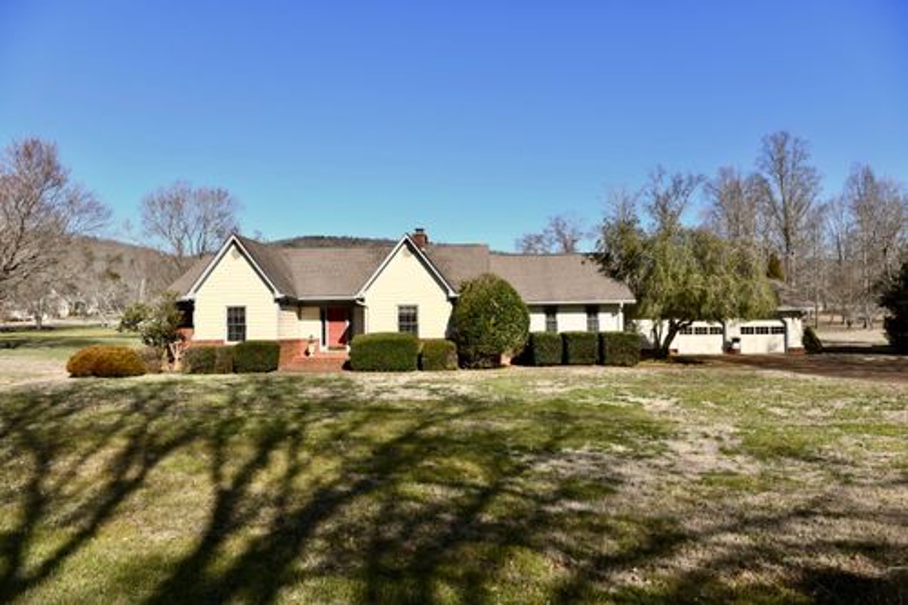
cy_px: 302
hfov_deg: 73.8
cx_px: 454
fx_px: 605
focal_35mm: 24
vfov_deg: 53.1
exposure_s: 1/500
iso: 250
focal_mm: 24
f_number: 8
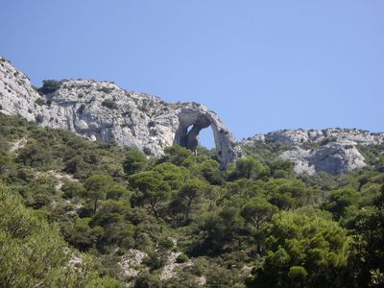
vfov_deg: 13.1
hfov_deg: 17.4
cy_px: 144
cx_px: 192
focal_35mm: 113
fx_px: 1254
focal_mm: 23.7
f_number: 5.4
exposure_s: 1/160
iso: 64
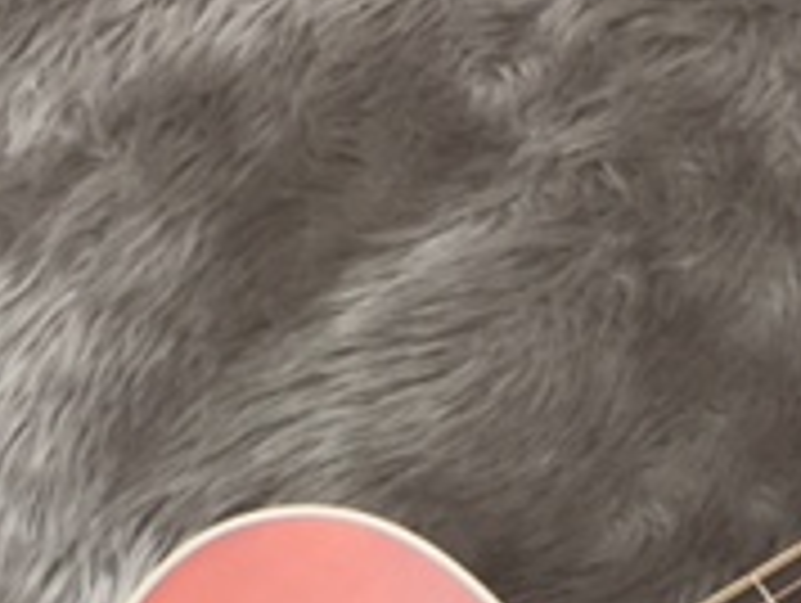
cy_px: 936
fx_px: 2410
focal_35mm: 104
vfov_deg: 13.4
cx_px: 500
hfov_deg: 18.8
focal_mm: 4.15
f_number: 2.2
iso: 100
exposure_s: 1/30
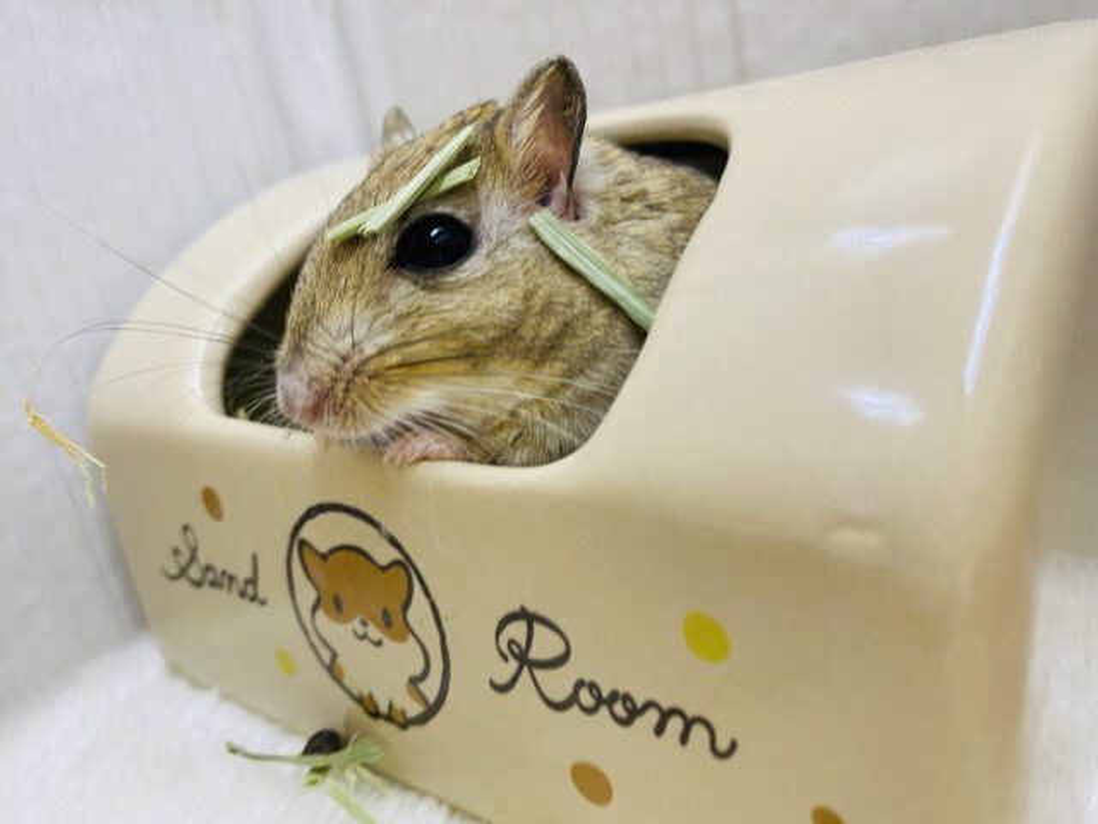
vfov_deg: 54.9
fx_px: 793
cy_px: 412
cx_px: 549
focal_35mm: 25
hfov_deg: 69.4
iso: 100
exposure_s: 1/50
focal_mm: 4.25
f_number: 1.8
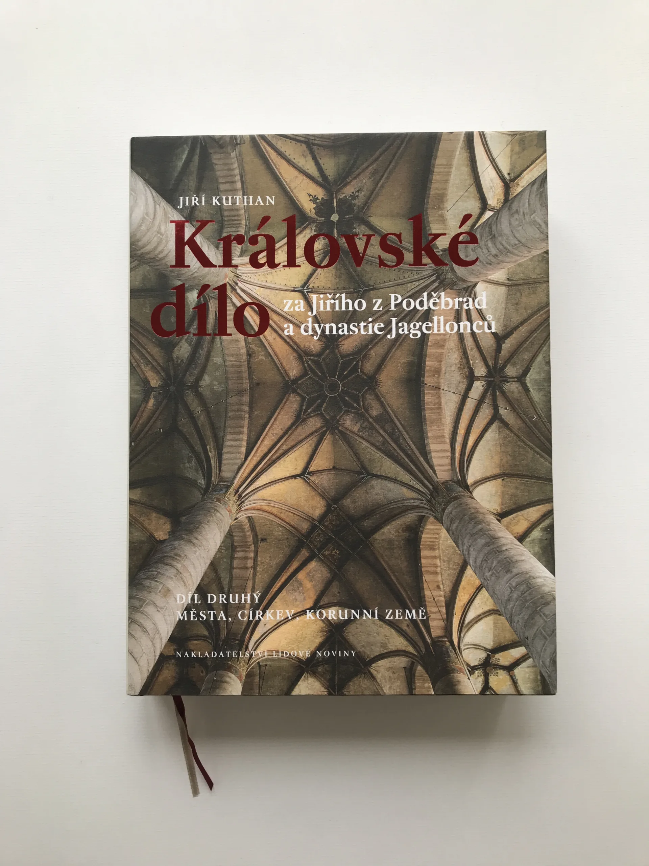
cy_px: 433
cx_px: 324
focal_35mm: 28
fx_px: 700
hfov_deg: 49.7
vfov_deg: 63.4
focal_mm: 3.99
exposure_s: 1/60
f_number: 1.8
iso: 32
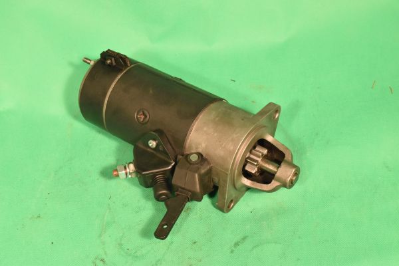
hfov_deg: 33.4
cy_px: 133
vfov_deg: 22.6
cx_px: 200
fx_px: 665
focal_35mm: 60
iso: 2200
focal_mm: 40
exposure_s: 1/60
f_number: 16
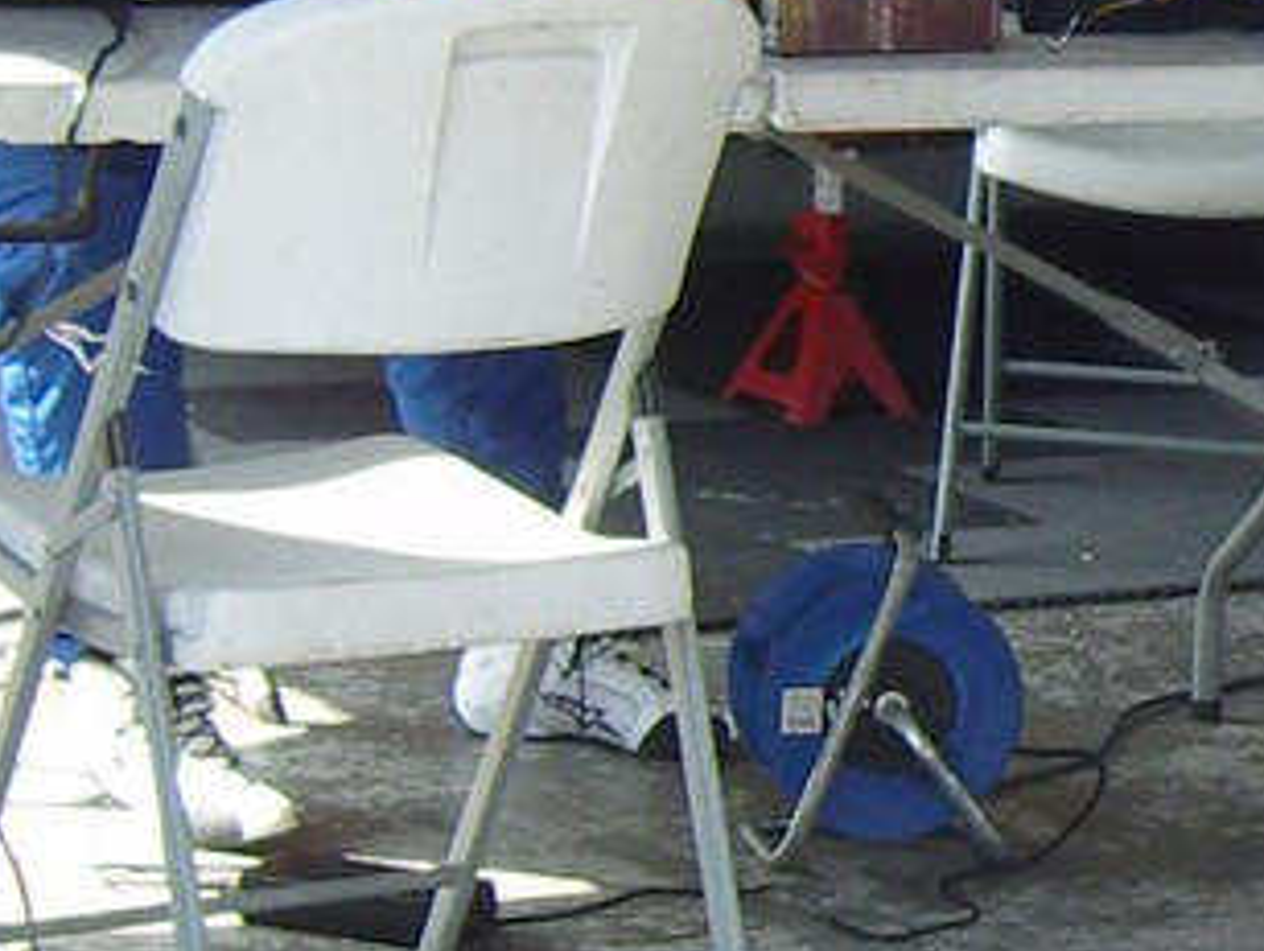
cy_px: 366
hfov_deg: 10.8
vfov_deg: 8.4
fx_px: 6471
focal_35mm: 177
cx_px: 1890
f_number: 2.8
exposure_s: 1/200
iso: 100
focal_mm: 7.3
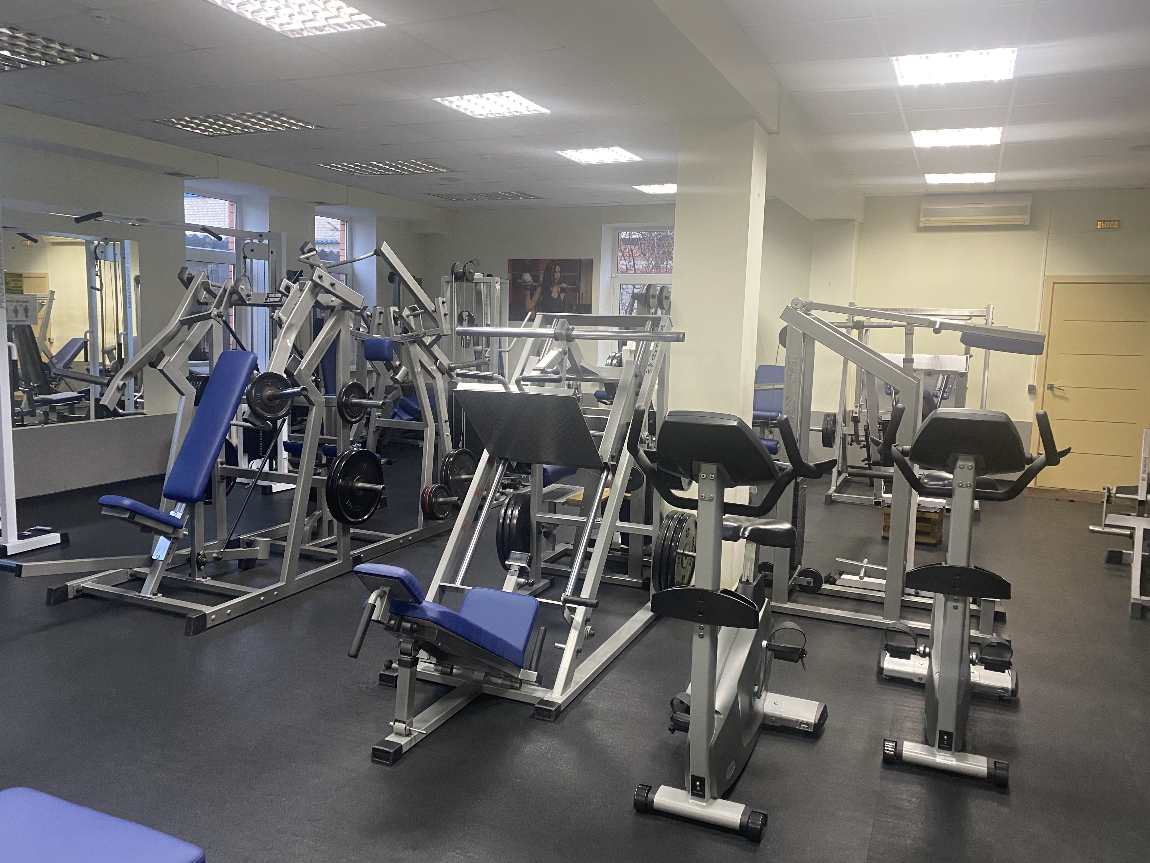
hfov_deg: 67.3
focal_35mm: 26
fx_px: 864
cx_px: 575
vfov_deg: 53.1
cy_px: 432
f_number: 1.8
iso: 320
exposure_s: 1/50
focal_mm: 4.25
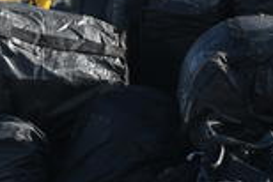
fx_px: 9761
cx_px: 468
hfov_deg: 1.6
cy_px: -113
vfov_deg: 1.1
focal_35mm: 1286
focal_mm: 165
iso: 100
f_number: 7.1
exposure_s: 1/250
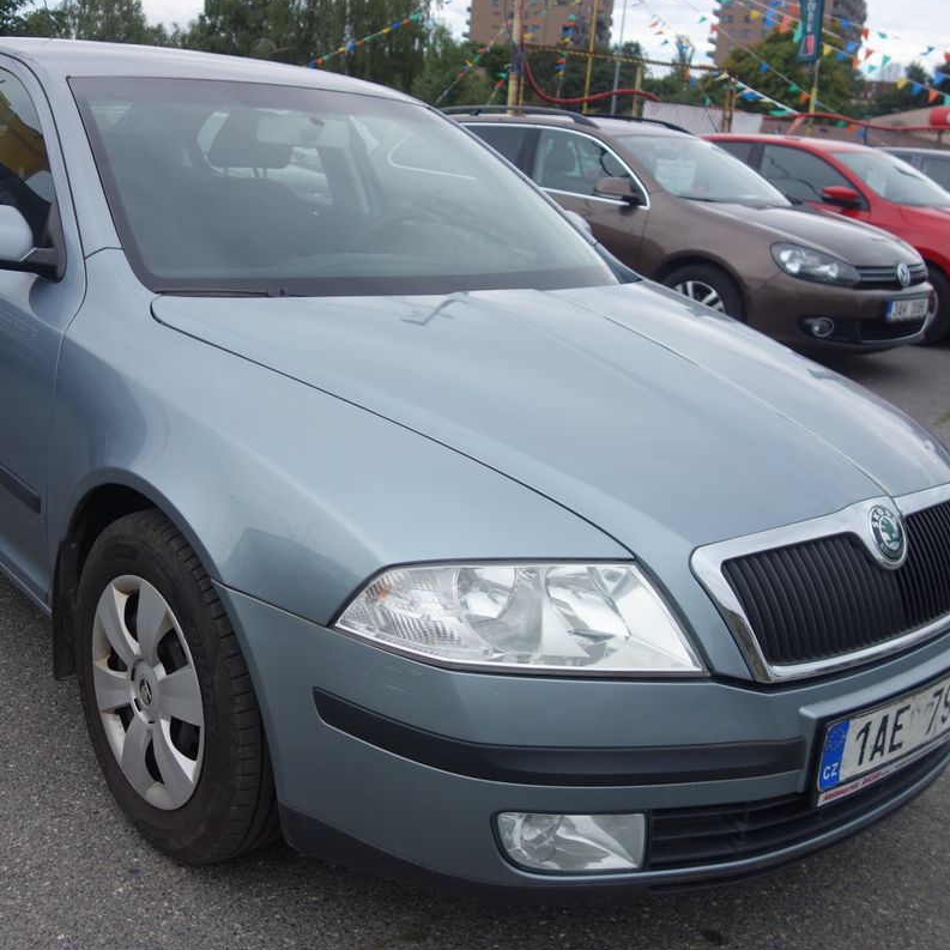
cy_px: 474
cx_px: 355
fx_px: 1118
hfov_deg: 45.6
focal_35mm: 36
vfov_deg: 46.0
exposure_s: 1/2000
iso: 125
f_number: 1.8
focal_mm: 10.4
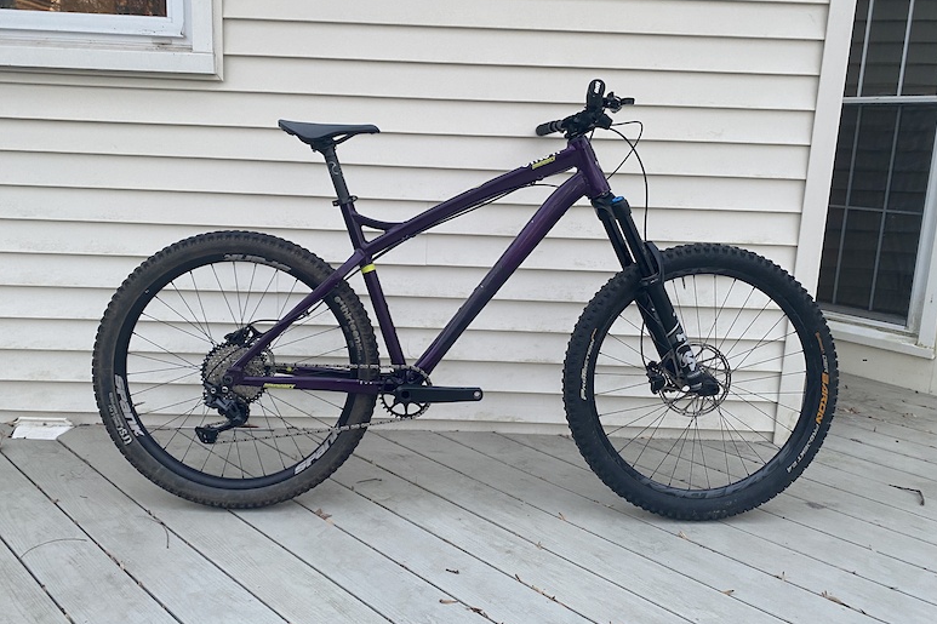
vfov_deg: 46.3
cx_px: 458
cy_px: 282
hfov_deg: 65.5
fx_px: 729
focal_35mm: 28
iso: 125
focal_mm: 4.25
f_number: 1.8
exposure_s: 1/88
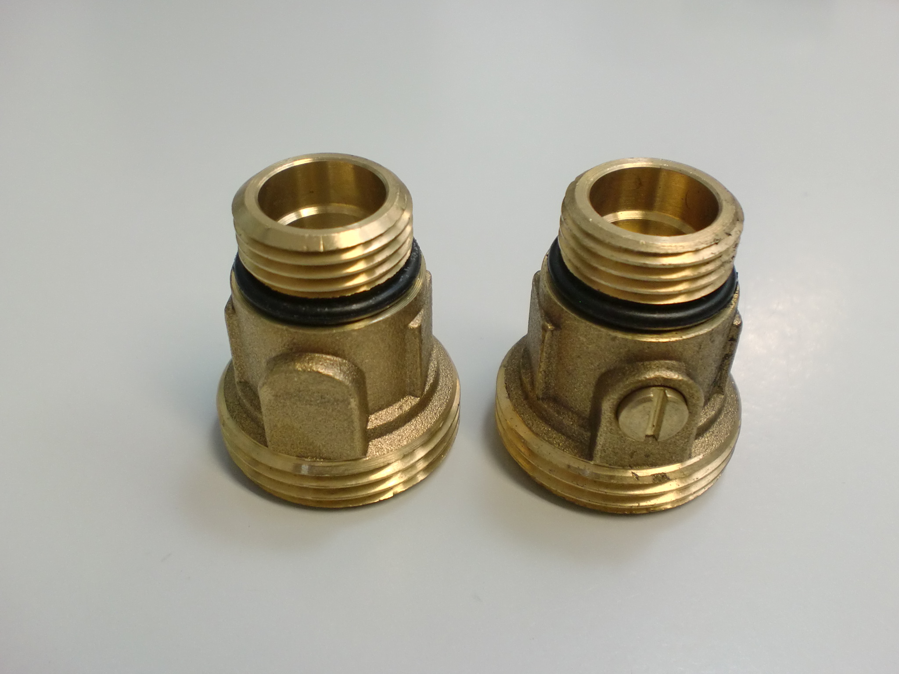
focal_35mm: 35
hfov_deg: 52.6
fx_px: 909
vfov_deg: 40.7
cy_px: 337
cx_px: 450
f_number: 3.1
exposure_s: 1/60
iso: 160
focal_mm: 6.3
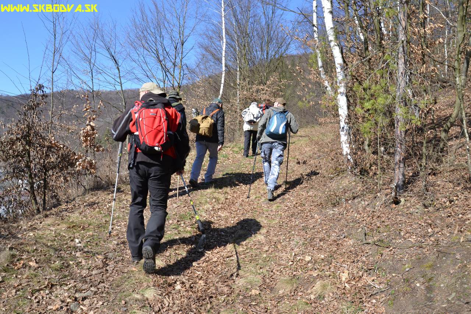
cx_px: 236
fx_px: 353
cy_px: 157
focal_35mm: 27
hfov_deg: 67.4
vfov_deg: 47.9
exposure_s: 1/160
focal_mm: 18
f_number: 6.3
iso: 100
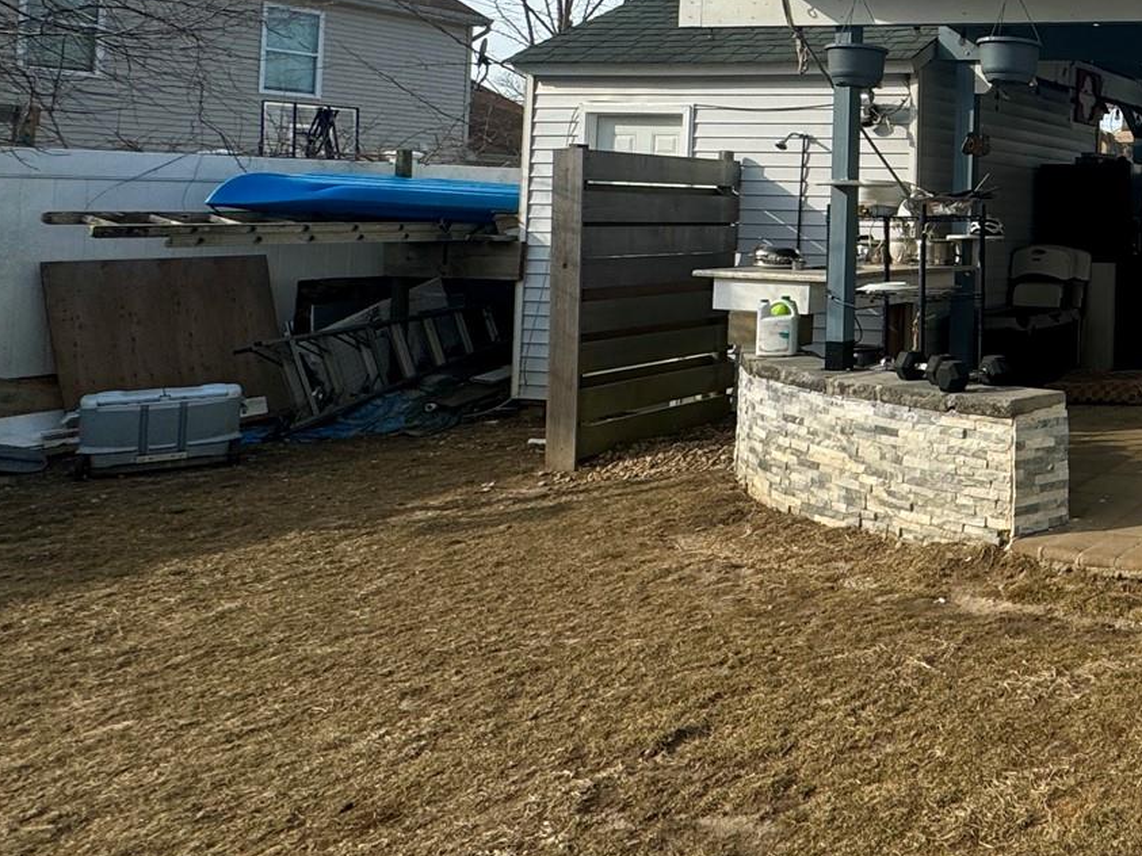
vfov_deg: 40.2
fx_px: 1122
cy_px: 179
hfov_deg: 40.3
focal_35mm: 34
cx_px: 1330
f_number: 2.2
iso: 50
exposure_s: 1/1370
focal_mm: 2.22
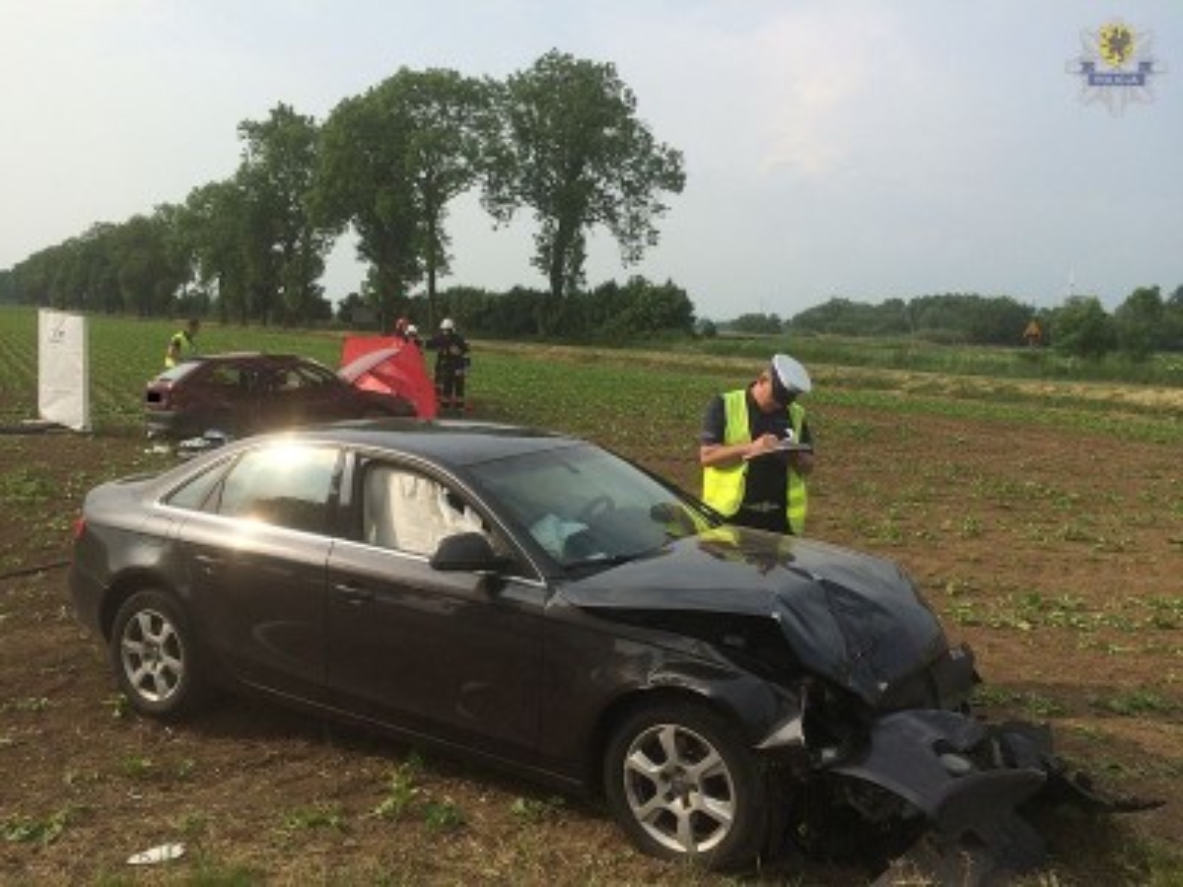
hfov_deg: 61.7
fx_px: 991
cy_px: 444
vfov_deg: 48.2
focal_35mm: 29
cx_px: 592
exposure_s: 1/2564
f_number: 2.2
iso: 32
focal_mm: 4.15
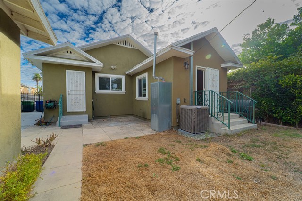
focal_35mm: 14
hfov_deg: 104.2
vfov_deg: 81.2
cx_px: 151
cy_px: 100
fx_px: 117
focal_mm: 14
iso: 100
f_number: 7.1
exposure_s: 1/160
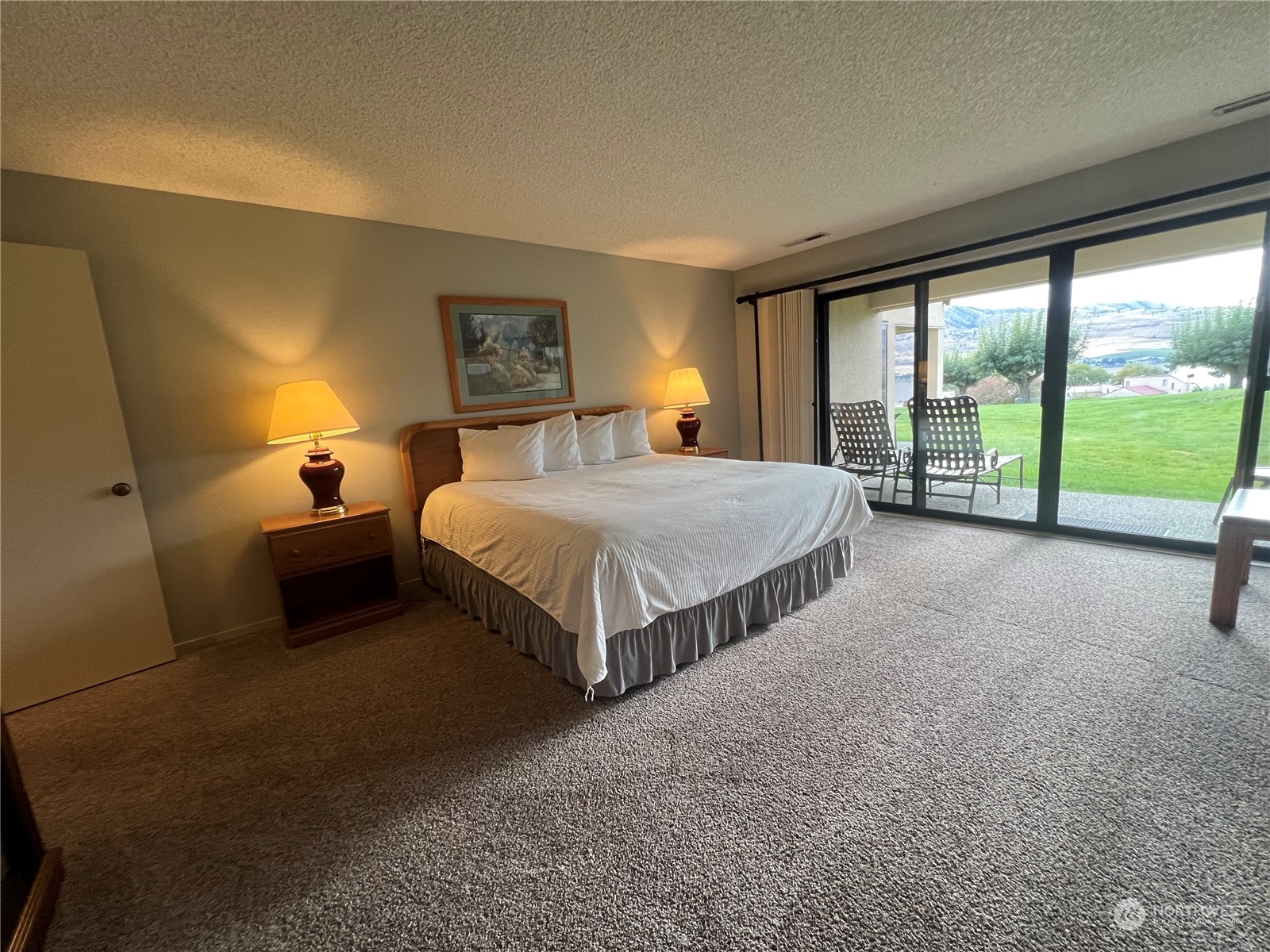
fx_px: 477
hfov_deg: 106.2
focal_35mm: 13
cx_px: 635
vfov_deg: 89.9
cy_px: 476
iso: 200
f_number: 1.8
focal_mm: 1.57
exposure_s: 1/120
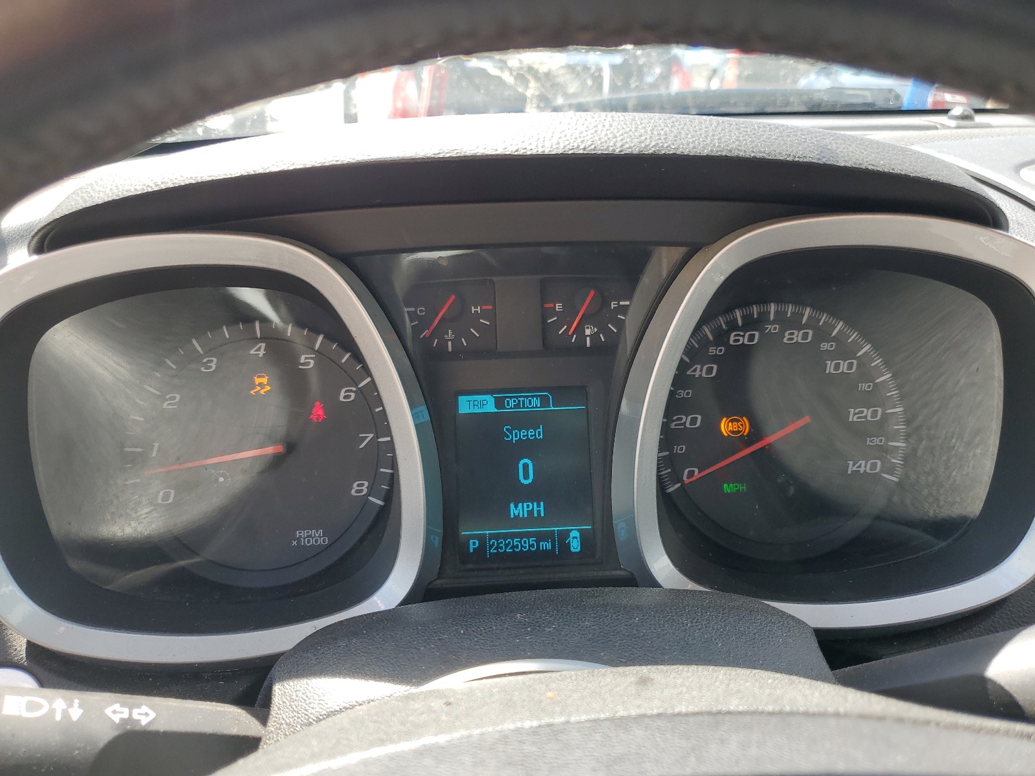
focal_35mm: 26
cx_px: 518
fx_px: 777
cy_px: 388
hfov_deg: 67.3
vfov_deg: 53.1
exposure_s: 1/323
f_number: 1.5
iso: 50
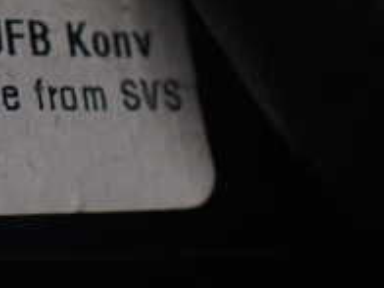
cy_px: 12
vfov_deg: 15.8
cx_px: -141
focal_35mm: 92
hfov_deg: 19.4
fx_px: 1021
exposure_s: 1/125
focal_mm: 5.4
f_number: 2.3
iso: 320
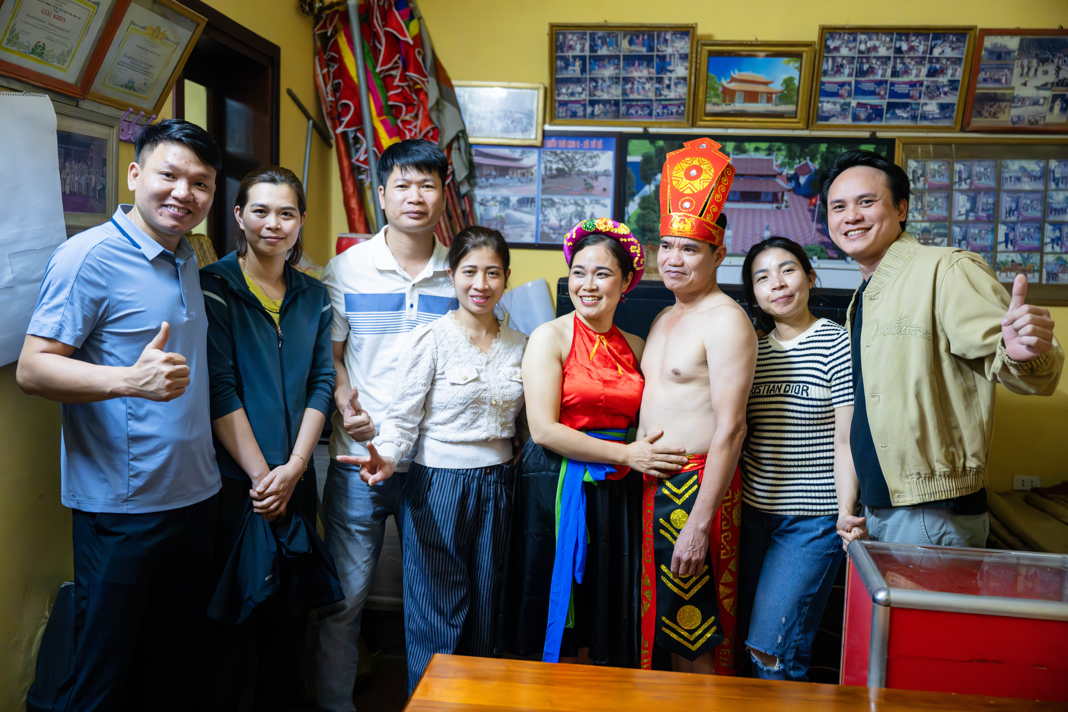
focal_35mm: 34
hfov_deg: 55.1
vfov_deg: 38.4
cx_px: 534
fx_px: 1023
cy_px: 356
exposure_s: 1/200
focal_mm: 34.5
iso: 12800
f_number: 2.8
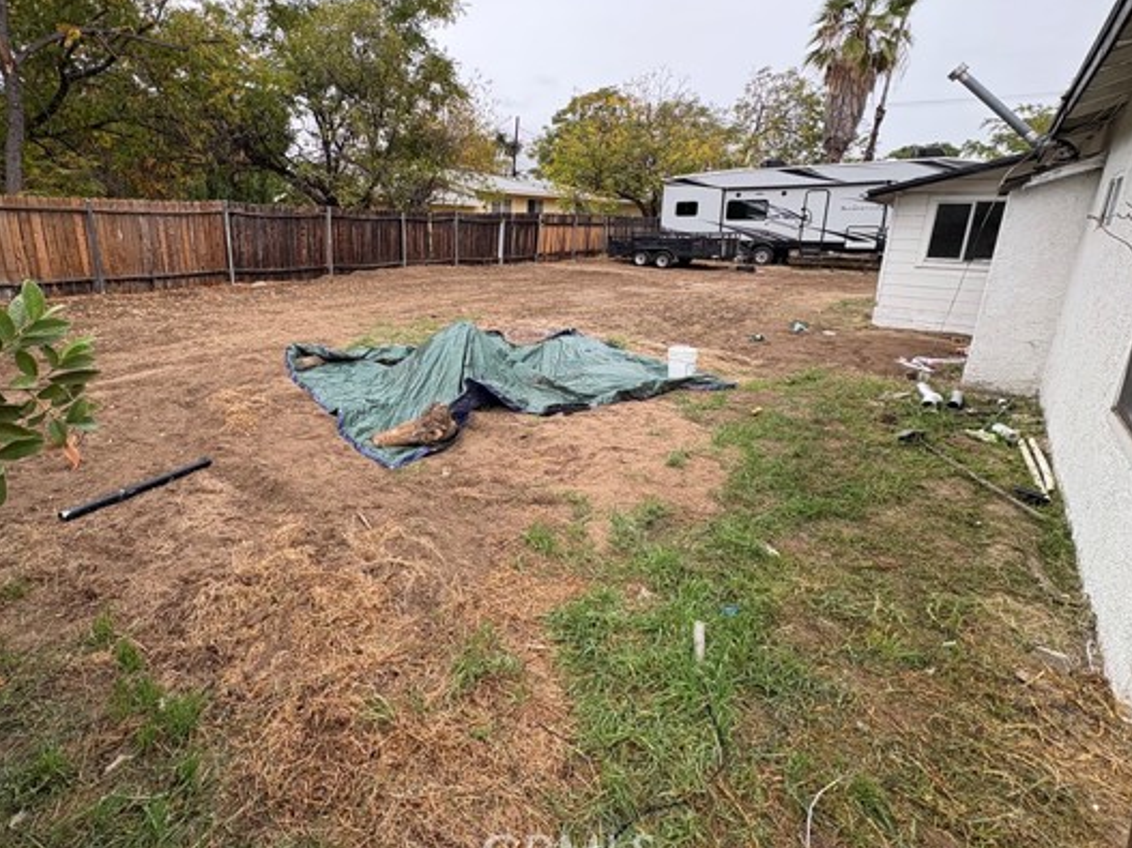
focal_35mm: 17
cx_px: 498
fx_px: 556
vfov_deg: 74.4
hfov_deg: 90.6
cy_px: 369
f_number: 2.2
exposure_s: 1/291
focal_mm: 2.22
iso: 40
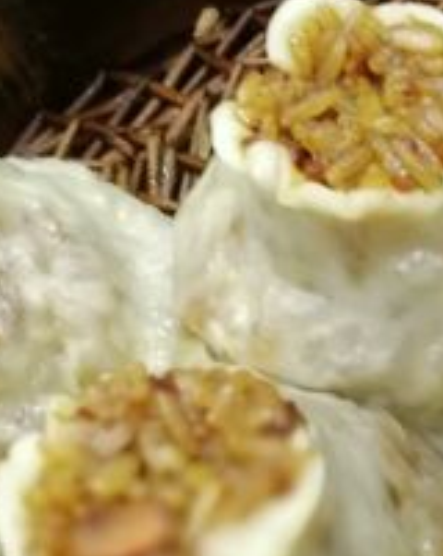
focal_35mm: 92
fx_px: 1512
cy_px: 490
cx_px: 486
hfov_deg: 16.2
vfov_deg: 20.5
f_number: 4
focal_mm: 3.84
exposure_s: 1/33.3
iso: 320
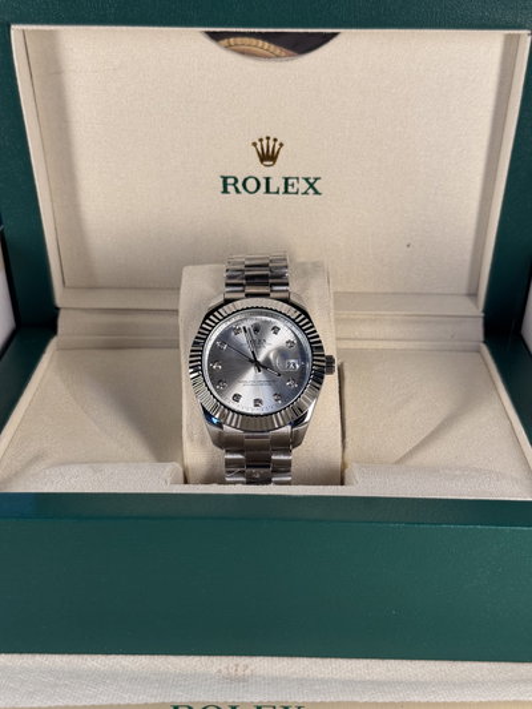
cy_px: 354
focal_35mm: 48
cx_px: 266
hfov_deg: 30.3
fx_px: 983
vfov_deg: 39.6
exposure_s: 1/333
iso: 64
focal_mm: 6.76
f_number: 1.78
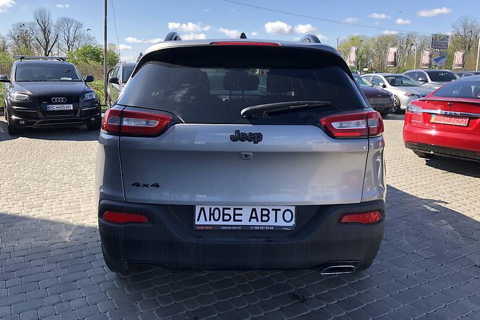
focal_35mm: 30
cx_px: 242
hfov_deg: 61.9
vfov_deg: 43.6
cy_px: 151
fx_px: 400
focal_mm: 4
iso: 20
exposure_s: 1/1066
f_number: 1.8
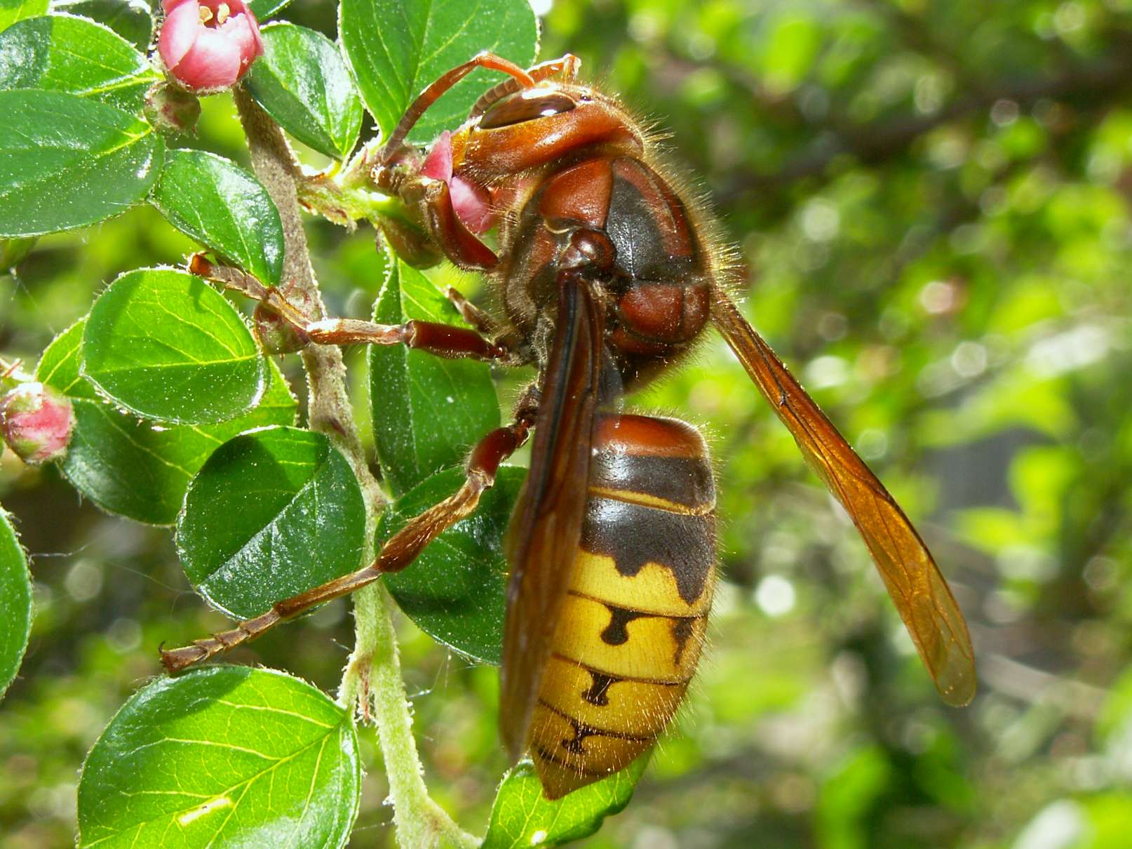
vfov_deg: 23.6
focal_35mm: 62
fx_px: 2027
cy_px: 424
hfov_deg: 31.2
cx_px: 566
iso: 50
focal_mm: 10.28
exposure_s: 1/125
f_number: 5.6
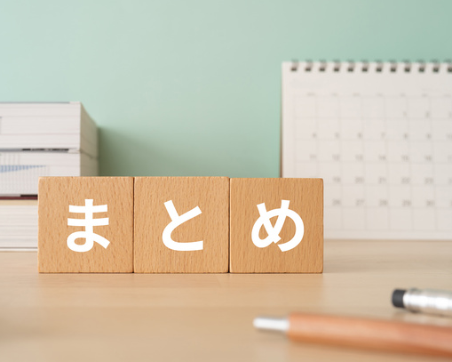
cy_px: 189
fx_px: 789
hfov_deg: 31.9
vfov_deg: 25.8
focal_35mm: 59
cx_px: 181
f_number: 9
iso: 100
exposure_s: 1/10
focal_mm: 50
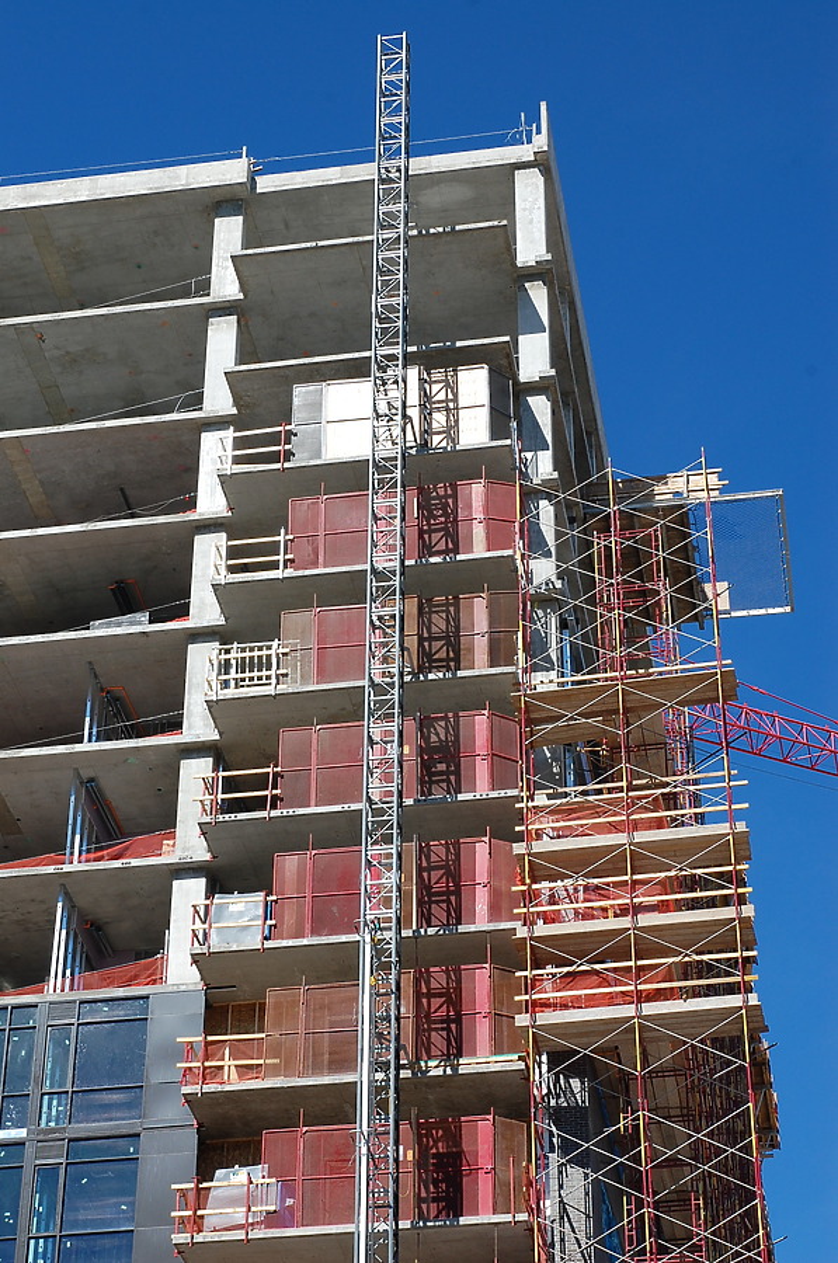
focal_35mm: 75
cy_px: 632
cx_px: 419
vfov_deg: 27.0
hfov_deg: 18.1
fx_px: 2628
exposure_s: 1/250
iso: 200
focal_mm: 50
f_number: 10
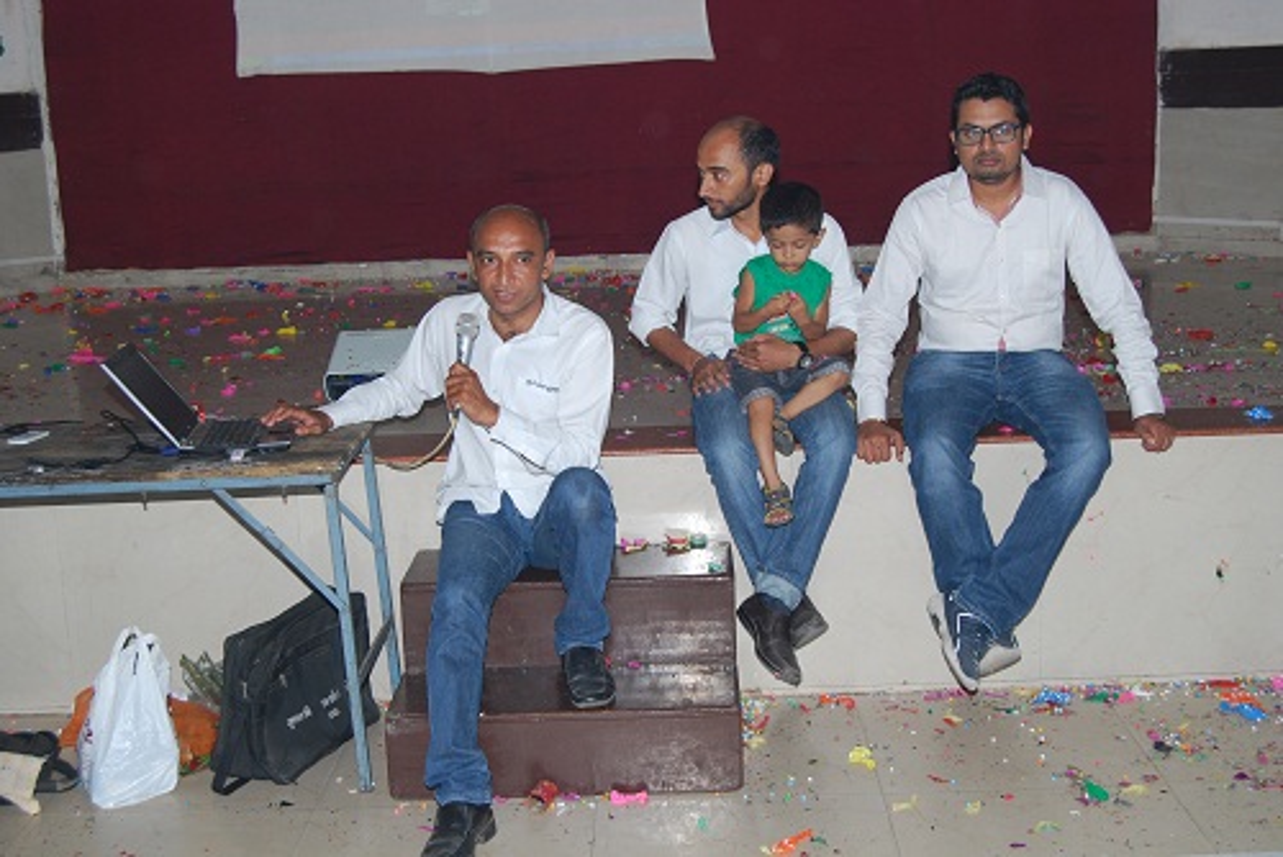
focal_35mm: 46
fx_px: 1658
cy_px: 428
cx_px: 642
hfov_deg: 42.3
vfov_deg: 29.0
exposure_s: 1/100
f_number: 6.3
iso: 400
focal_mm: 31
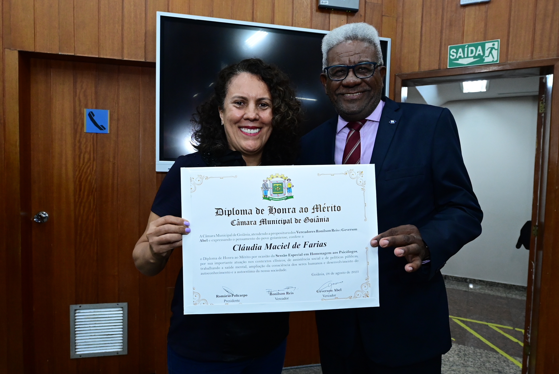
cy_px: 187
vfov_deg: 57.3
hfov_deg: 78.5
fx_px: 342
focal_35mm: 22
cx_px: 280
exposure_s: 1/125
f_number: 5.6
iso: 3200
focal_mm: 15
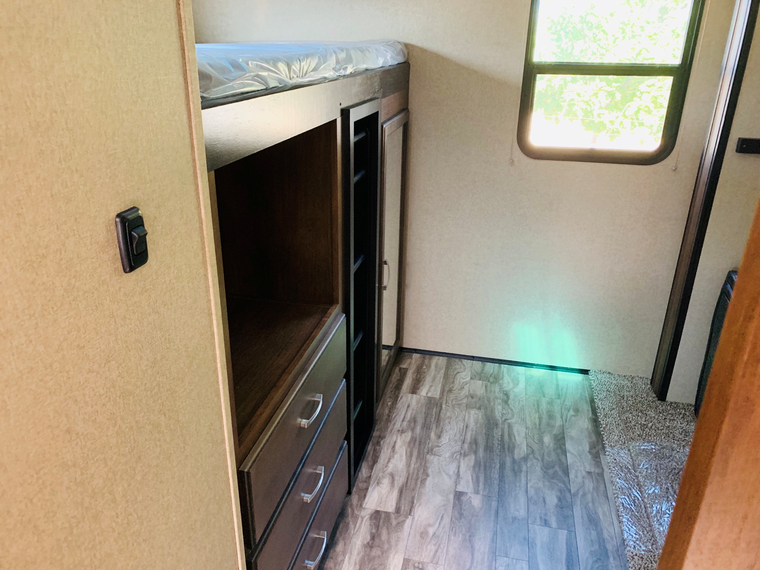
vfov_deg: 53.1
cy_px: 285
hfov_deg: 67.3
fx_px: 571
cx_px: 380
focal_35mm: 26
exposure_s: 1/40
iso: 400
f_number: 1.8
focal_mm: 4.25
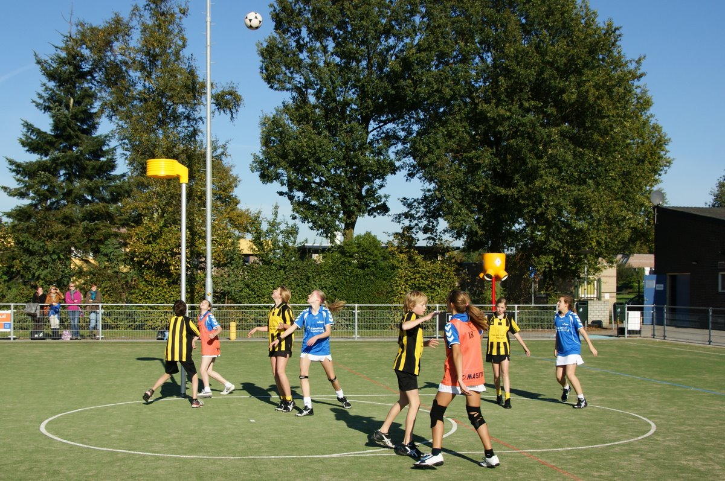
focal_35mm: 33
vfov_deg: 39.9
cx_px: 362
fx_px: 664
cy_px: 240
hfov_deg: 57.3
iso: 100
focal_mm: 22
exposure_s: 1/320
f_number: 8
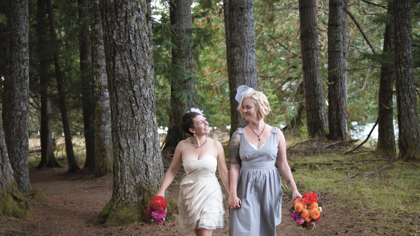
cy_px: 160
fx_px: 479
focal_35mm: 43
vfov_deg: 27.5
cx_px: 239
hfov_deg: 47.2
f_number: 2
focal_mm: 35
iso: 400
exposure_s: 1/250
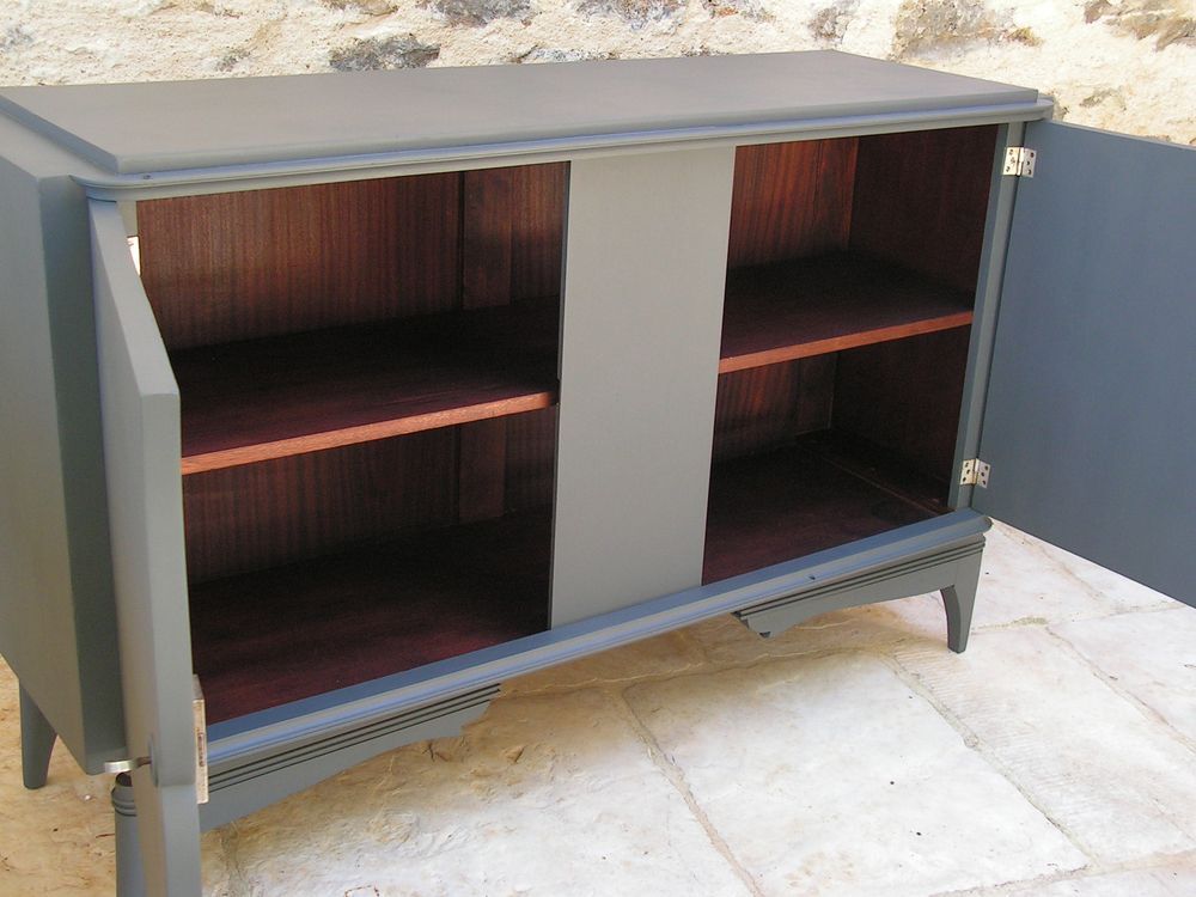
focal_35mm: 44
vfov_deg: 32.9
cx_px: 598
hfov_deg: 42.9
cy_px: 448
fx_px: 1520
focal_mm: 7.4
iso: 125
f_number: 3.2
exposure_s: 1/50
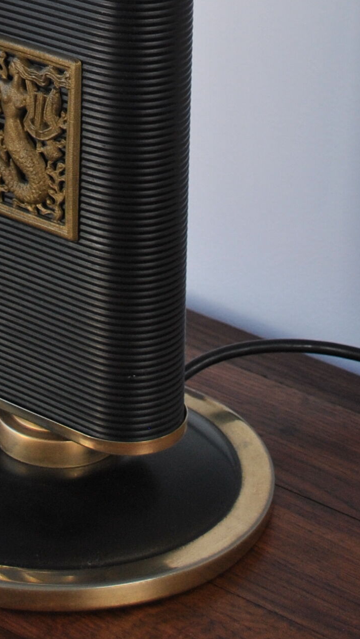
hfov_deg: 9.0
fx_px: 2290
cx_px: 71
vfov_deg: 15.3
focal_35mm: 135
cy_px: -160
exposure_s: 1/100
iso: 200
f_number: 5
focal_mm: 28
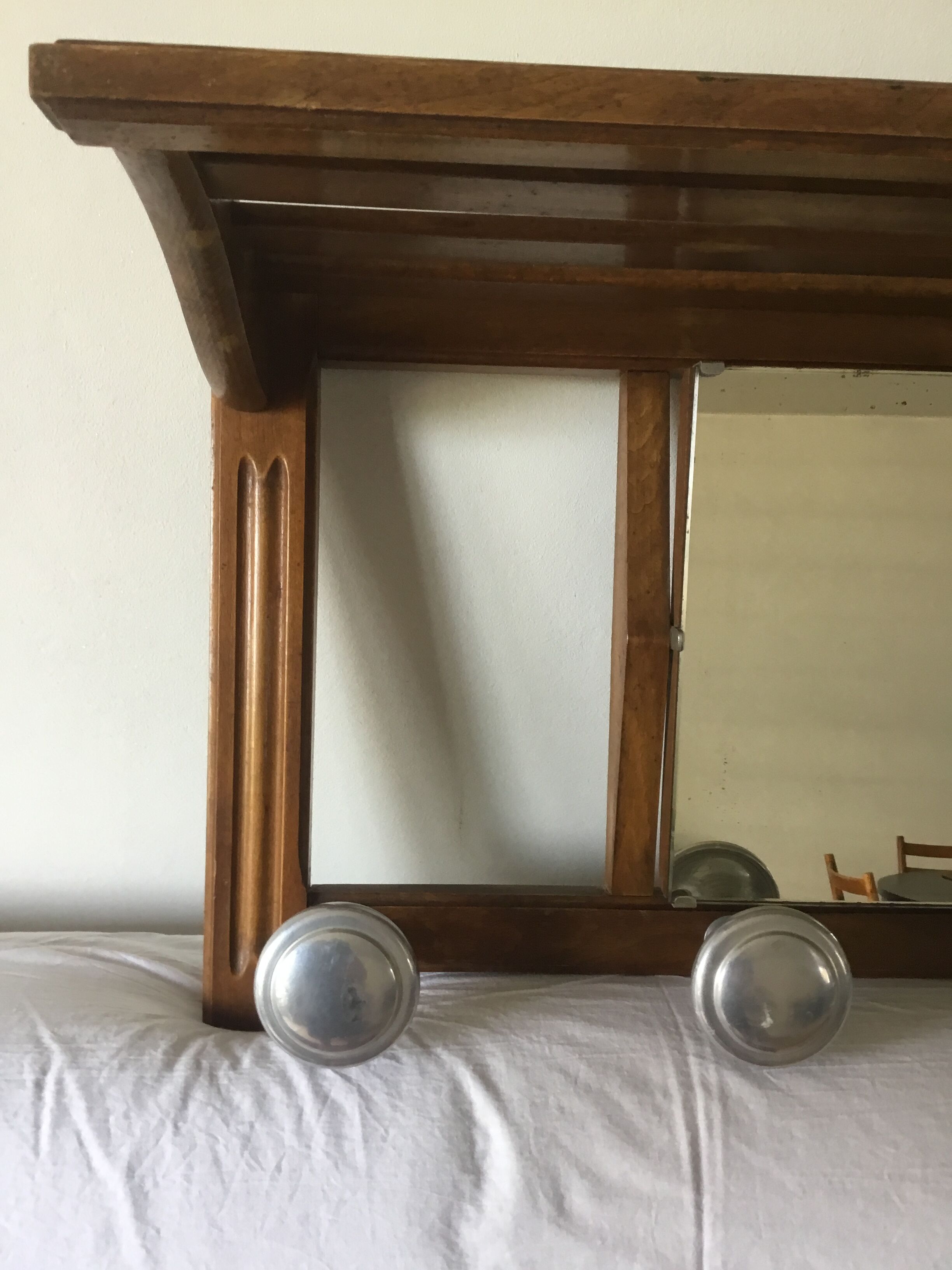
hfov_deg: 45.4
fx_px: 1137
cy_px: 635
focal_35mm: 31
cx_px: 476
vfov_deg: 58.4
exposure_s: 1/33
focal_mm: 3.3
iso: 80
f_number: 2.4
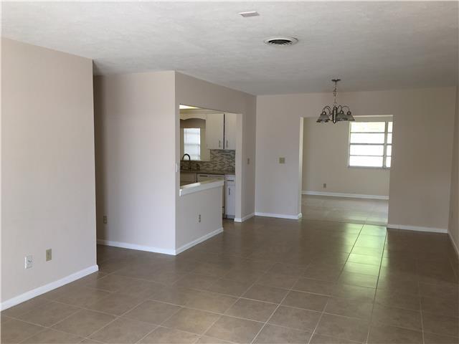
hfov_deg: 61.7
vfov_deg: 48.2
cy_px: 172
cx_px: 230
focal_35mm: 29
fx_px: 385
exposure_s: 1/35
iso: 25
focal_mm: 4.15
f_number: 2.2
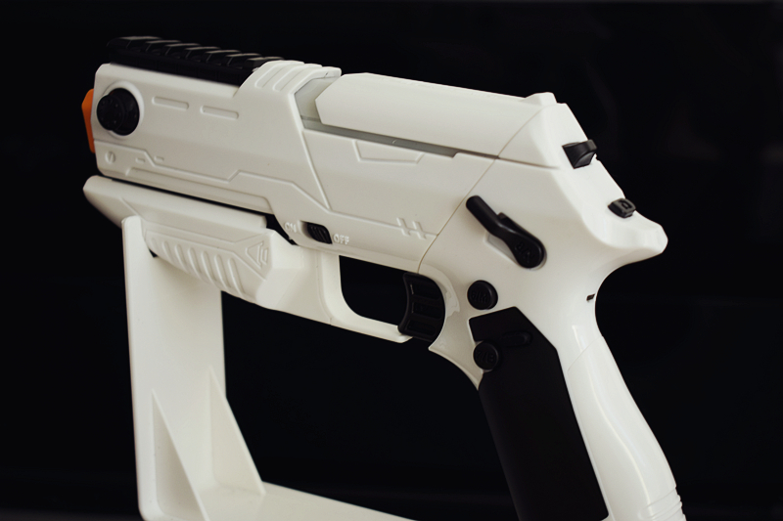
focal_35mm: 60
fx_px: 1305
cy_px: 260
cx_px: 392
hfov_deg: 33.4
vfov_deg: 22.6
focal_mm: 40
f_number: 5
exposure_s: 1/25
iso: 100
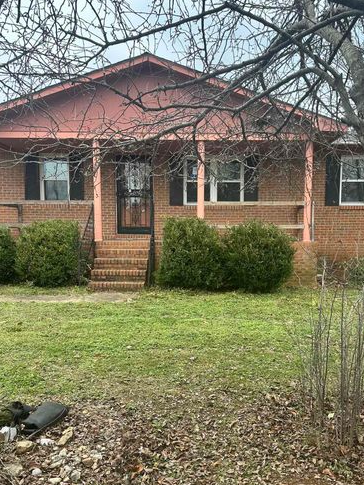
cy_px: 268
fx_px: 462
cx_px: 200
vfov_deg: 55.2
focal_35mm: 33
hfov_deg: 42.9
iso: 80
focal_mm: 6.86
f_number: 1.78
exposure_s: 1/734
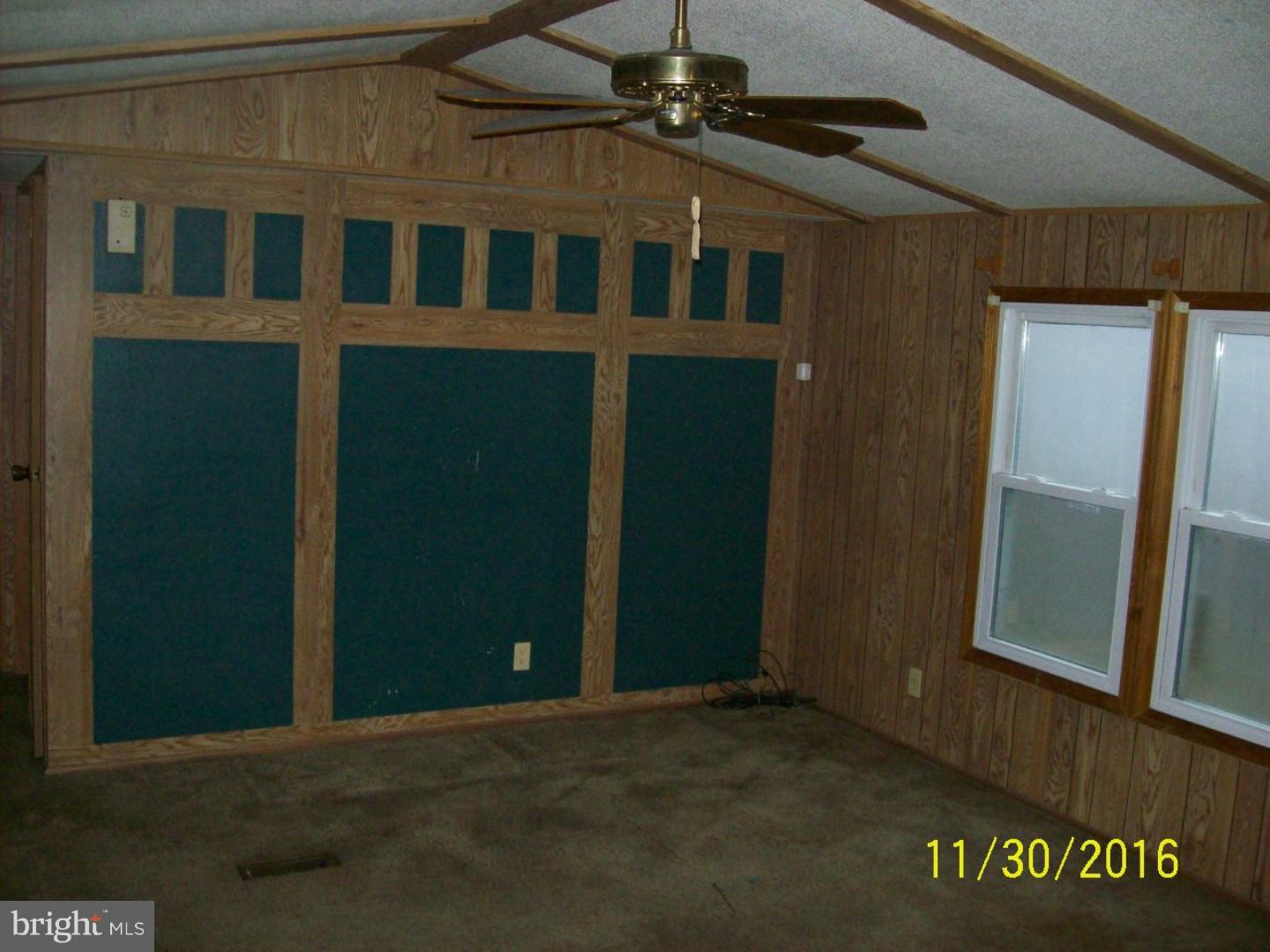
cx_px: 635
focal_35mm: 36
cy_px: 476
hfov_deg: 51.4
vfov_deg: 39.7
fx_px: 1321
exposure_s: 1/64
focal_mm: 6
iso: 200
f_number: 2.7
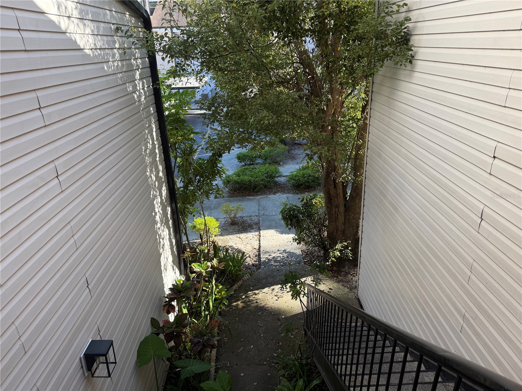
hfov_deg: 71.6
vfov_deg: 56.8
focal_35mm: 24
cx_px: 261
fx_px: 362
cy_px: 196
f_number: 1.78
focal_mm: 6.76
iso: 100
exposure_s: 1/589
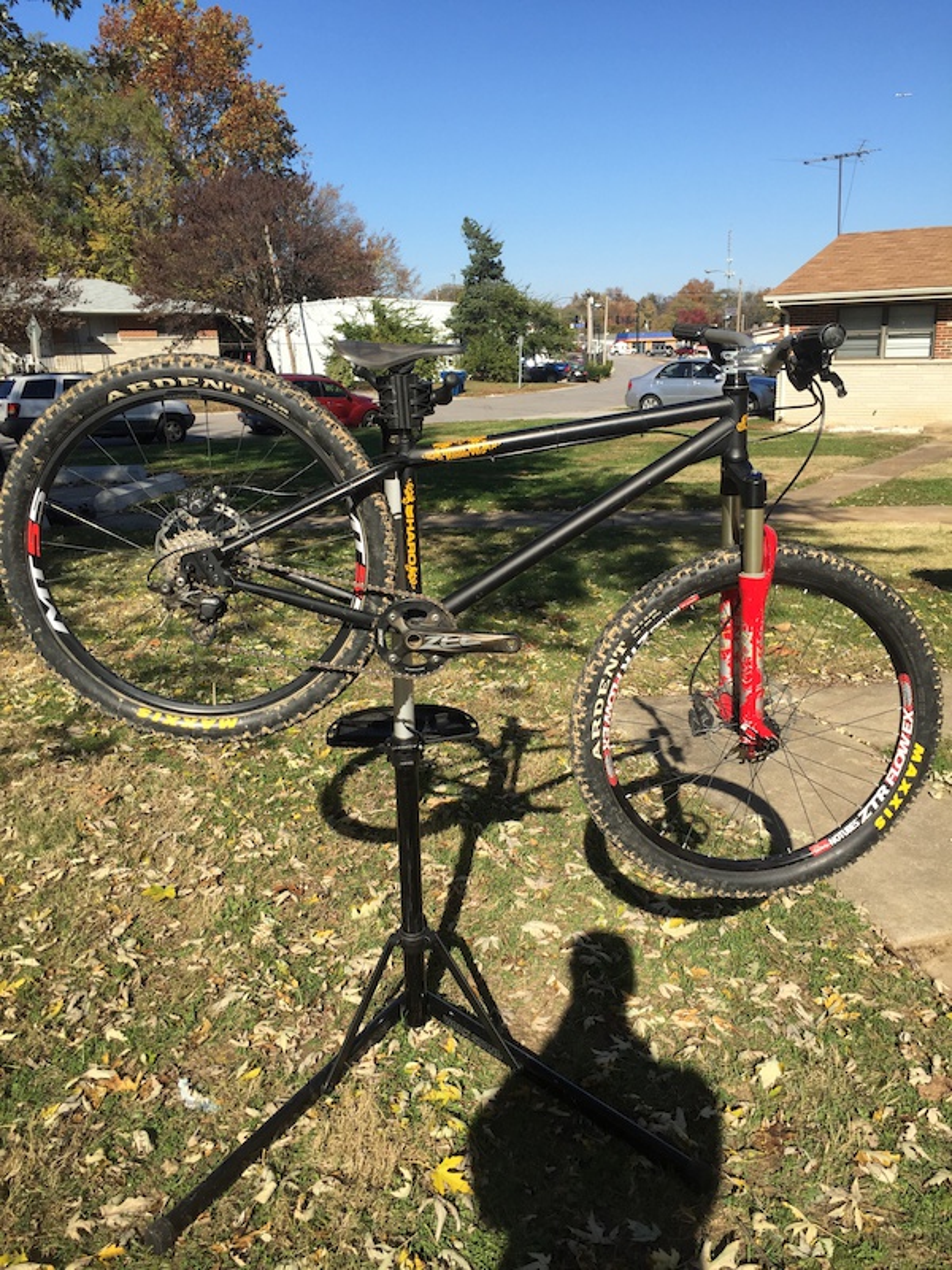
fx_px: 1063
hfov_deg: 48.2
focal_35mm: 29
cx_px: 476
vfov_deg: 61.7
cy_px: 635
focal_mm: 4.15
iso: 32
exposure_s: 1/1883
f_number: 2.2
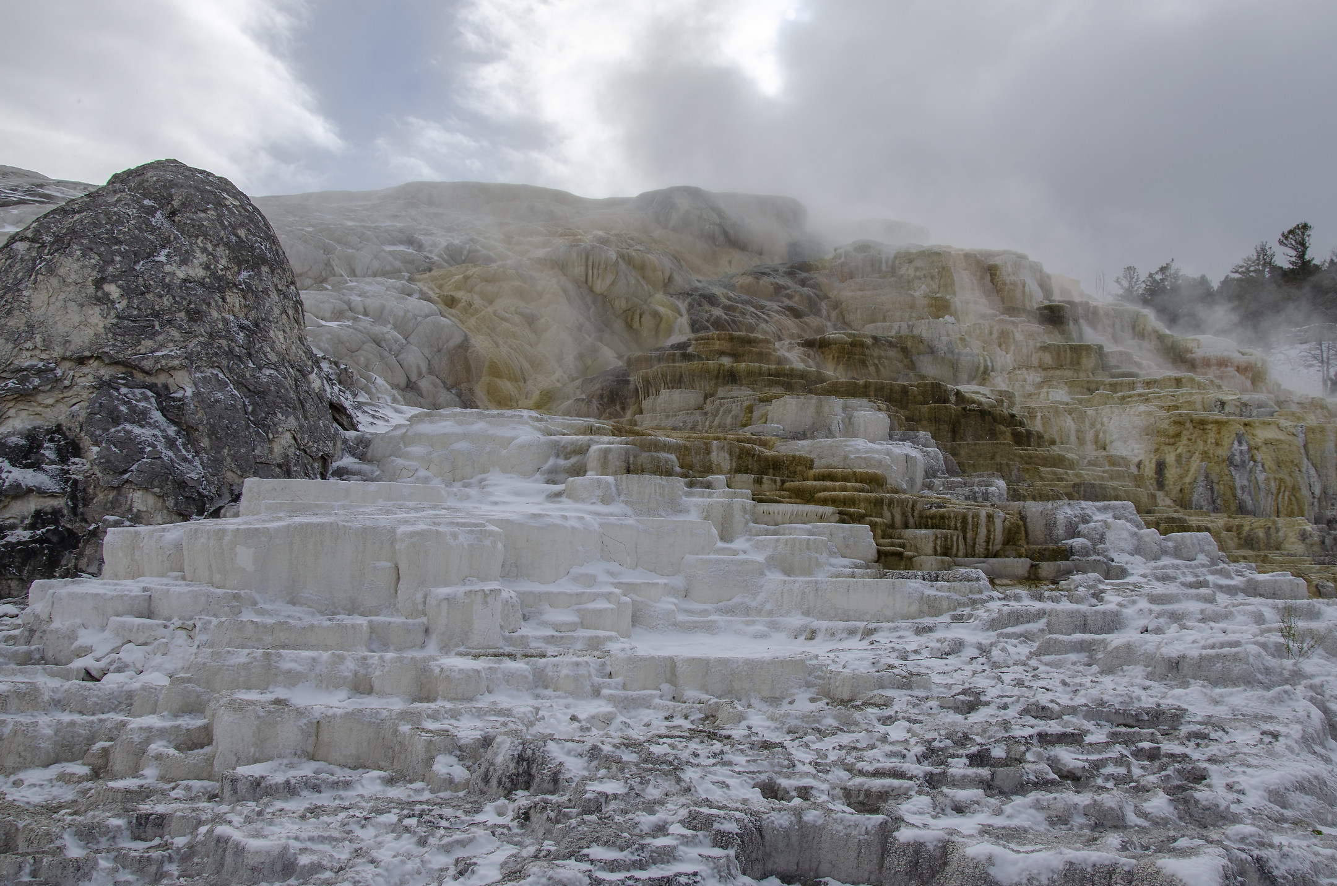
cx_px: 718
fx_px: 1112
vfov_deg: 43.4
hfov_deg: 62.0
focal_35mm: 30
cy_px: 438
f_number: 9
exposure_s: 1/320
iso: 100
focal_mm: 18
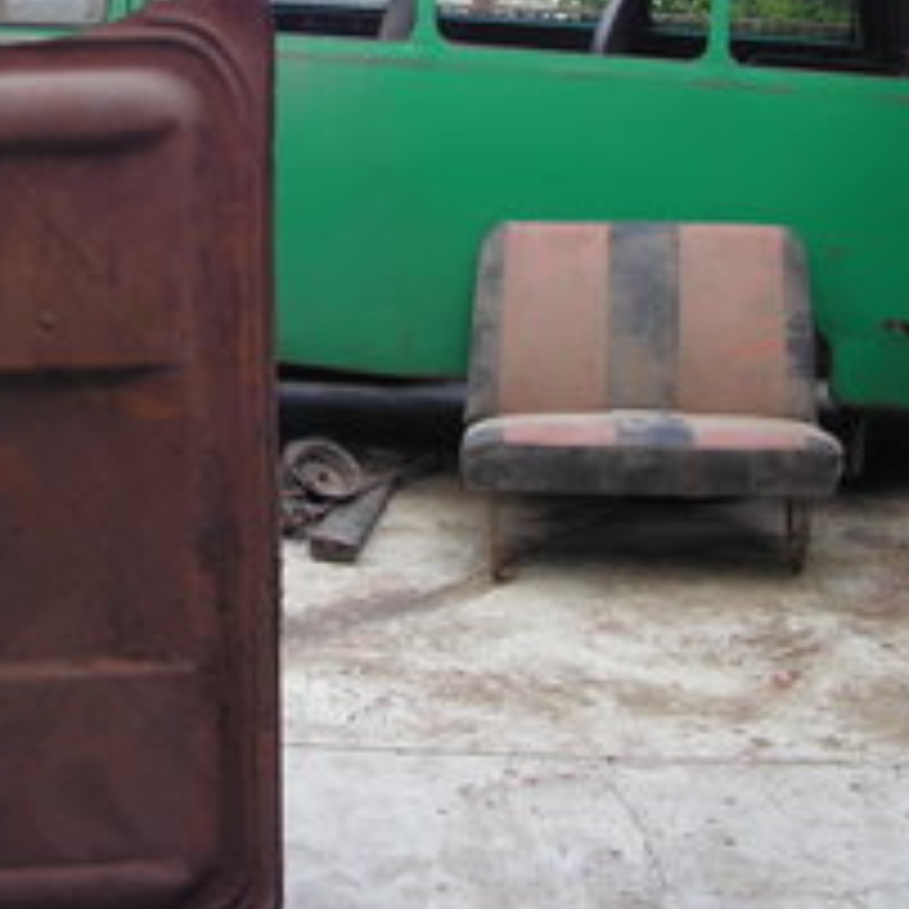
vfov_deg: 27.3
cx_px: 288
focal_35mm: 63
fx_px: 1872
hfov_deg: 27.1
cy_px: 374
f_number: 3.2
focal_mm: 6
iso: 64
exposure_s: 1/50
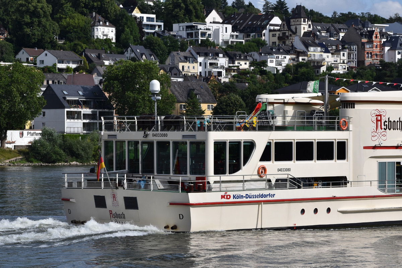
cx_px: 201
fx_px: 1641
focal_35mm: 147
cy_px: 134
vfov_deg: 9.3
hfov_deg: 14.0
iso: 200
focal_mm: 98
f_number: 11
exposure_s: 1/500
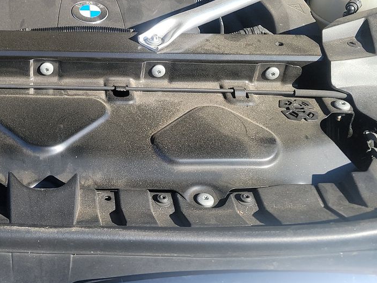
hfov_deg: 33.2
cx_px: 41
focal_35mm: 55
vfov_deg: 26.2
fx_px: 599
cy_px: 67
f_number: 1.8
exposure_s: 1/295
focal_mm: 6.7
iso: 50
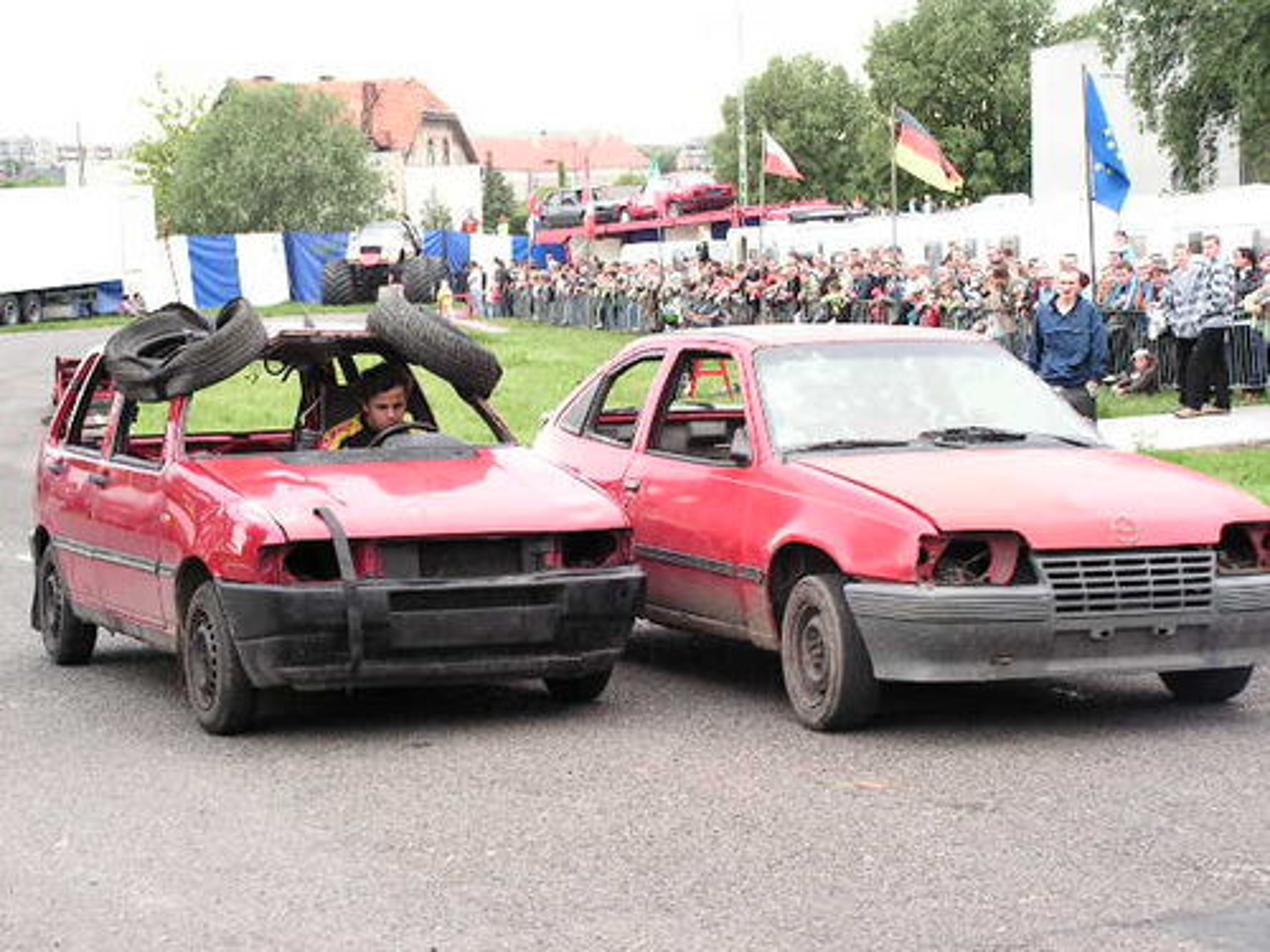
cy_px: 476
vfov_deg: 19.9
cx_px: 635
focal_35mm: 74
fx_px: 2715
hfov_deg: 26.3
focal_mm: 12.4
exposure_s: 1/60
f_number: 3.3
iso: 80
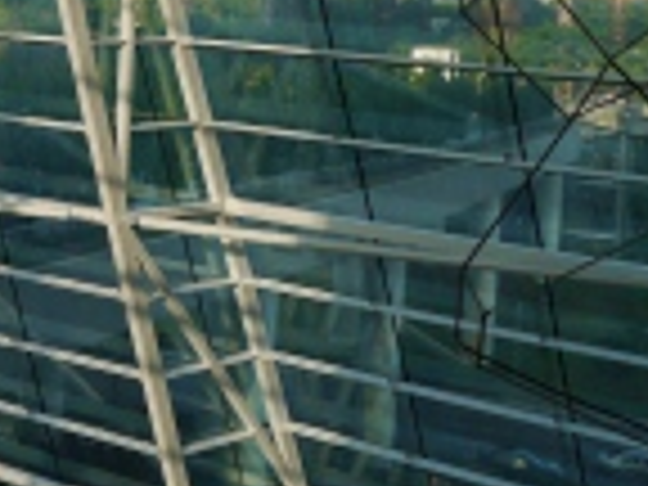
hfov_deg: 19.6
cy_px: -18
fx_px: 1629
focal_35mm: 87
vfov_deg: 16.6
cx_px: -320
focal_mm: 14
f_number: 5.6
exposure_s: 1/250
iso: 160
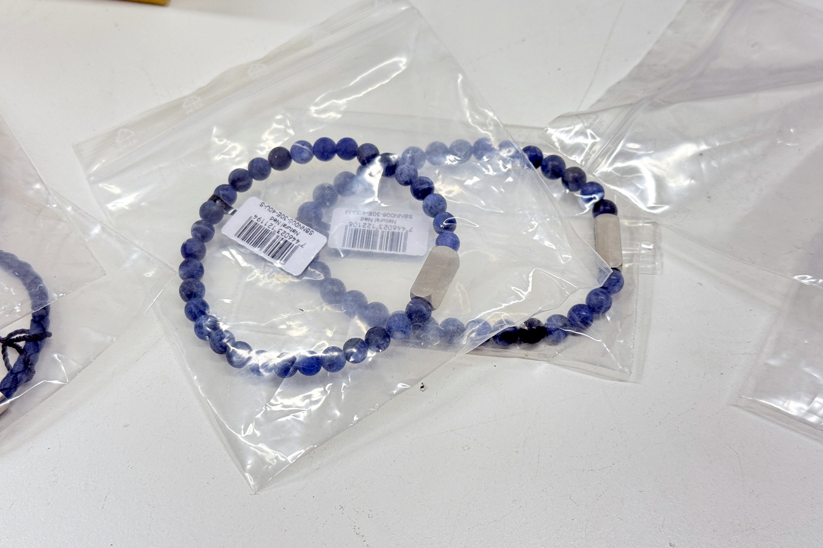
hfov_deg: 39.6
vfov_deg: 27.0
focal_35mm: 50
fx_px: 1143
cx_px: 412
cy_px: 250
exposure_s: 1/125
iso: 80
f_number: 1.78
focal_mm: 6.76
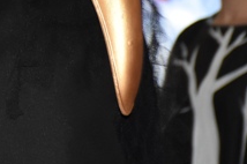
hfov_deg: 4.3
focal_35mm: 474
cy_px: -30
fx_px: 3247
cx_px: -54
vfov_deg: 2.9
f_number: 5.3
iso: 2000
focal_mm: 90
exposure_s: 1/60
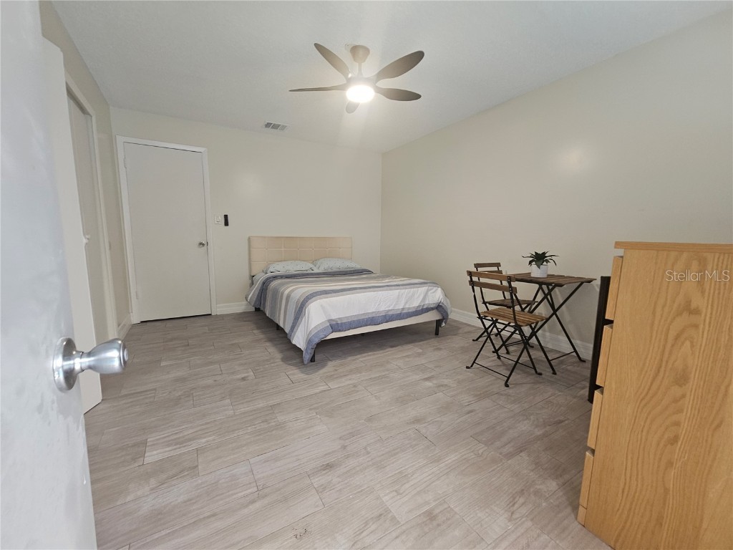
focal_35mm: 13
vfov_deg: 89.9
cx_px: 366
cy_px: 275
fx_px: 275
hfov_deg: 106.2
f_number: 2.2
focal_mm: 2.2
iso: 160
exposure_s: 1/60
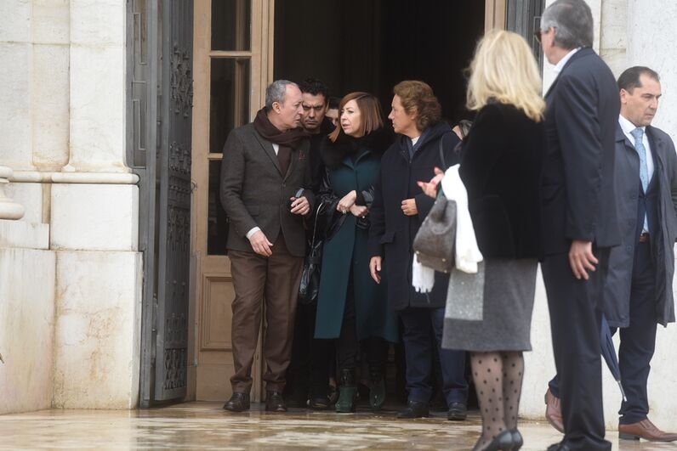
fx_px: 3762
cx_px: 338
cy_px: 226
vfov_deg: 6.9
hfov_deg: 10.3
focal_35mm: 200
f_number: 5.6
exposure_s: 1/640
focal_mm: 200
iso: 800
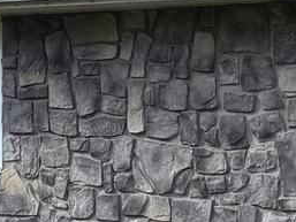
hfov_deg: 10.3
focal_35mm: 191
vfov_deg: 7.8
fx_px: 1634
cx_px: 39
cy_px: 86
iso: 80
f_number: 1.78
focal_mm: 6.76
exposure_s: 1/3145
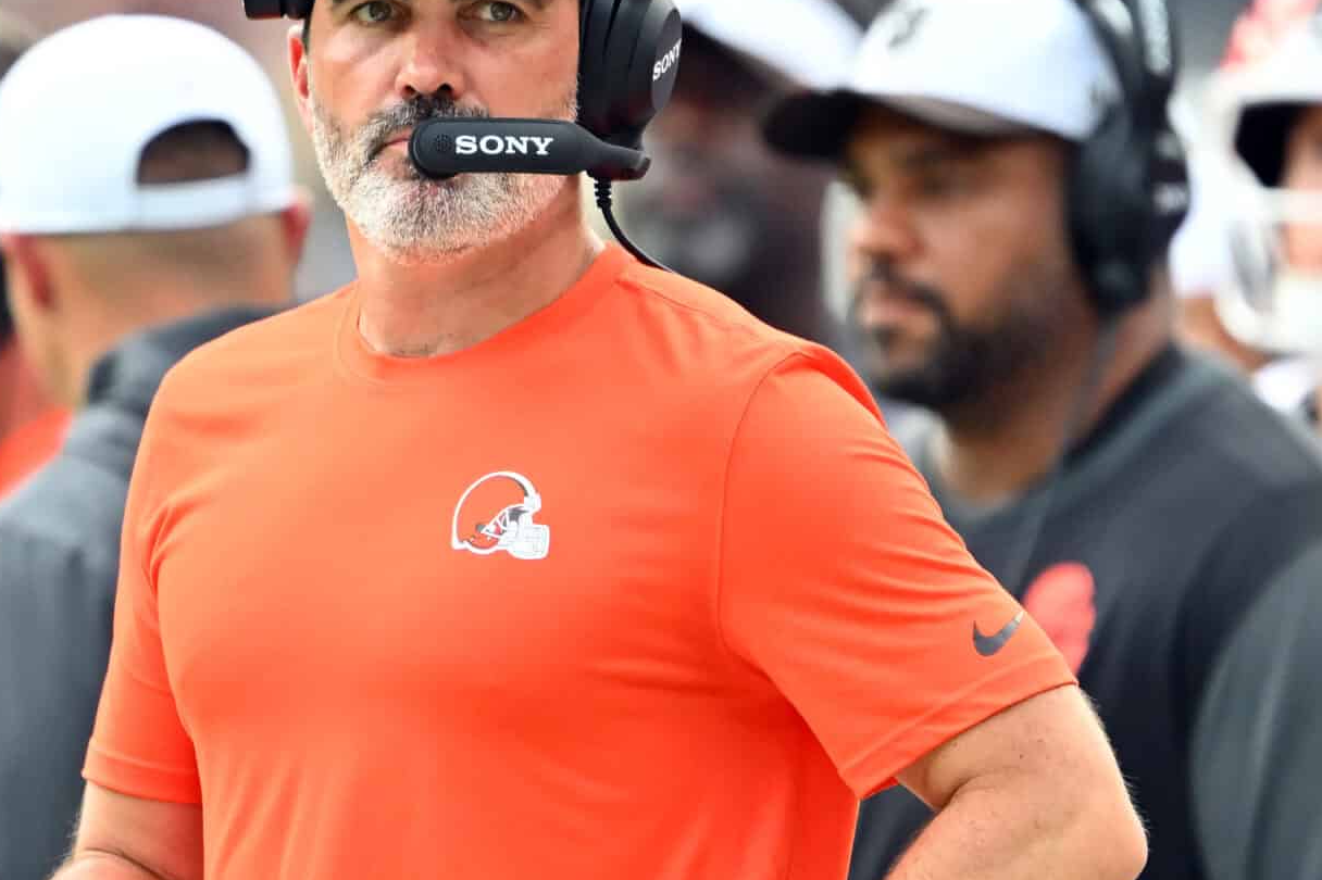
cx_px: 350
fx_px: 64903
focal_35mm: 1768
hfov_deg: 1.2
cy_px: 599
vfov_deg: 0.8
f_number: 4
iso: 1000
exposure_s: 1/2000
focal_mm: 560
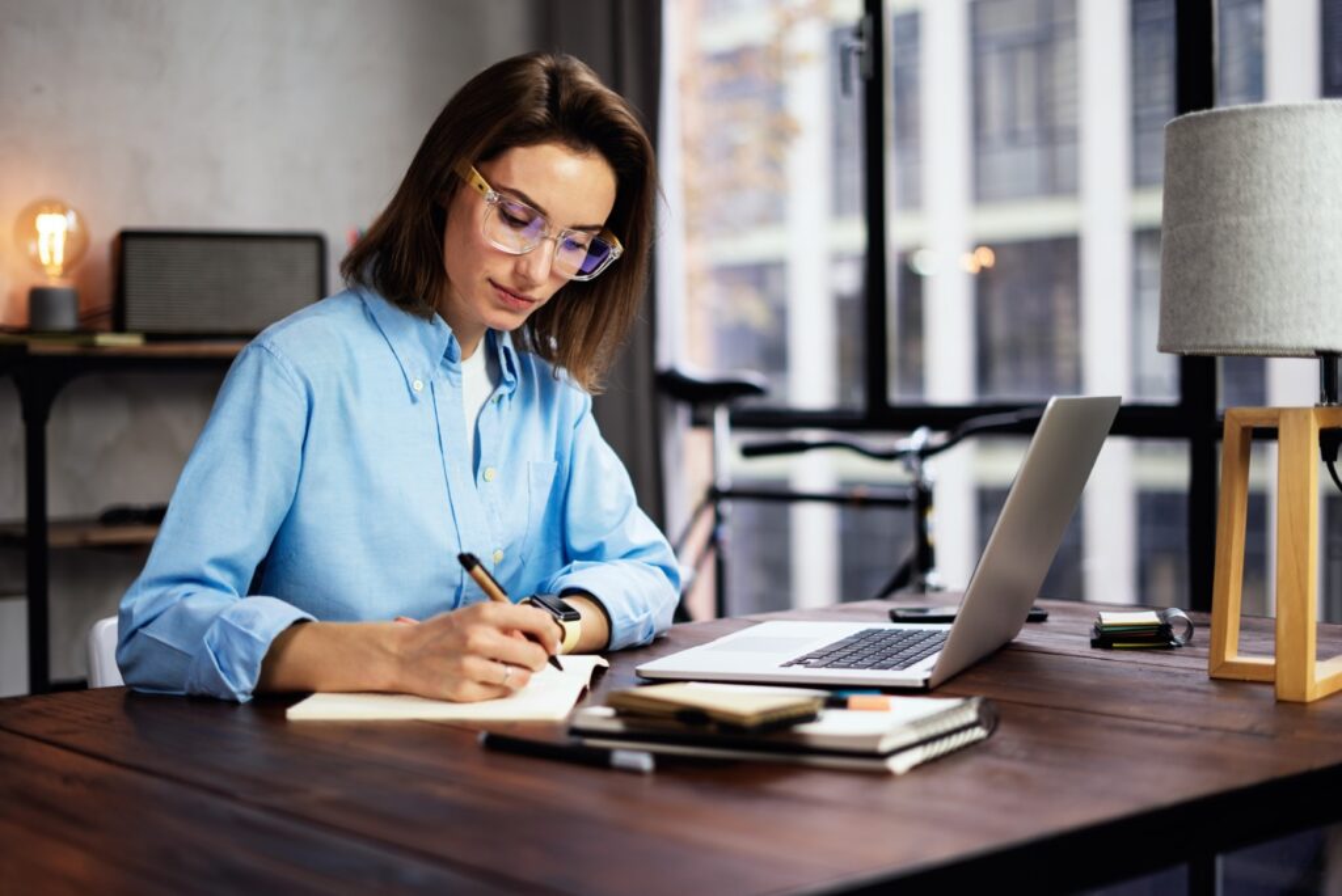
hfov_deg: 39.6
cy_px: 448
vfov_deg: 27.0
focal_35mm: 50
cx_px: 671
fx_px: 1865
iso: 100
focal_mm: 50
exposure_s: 1/160
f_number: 1.8
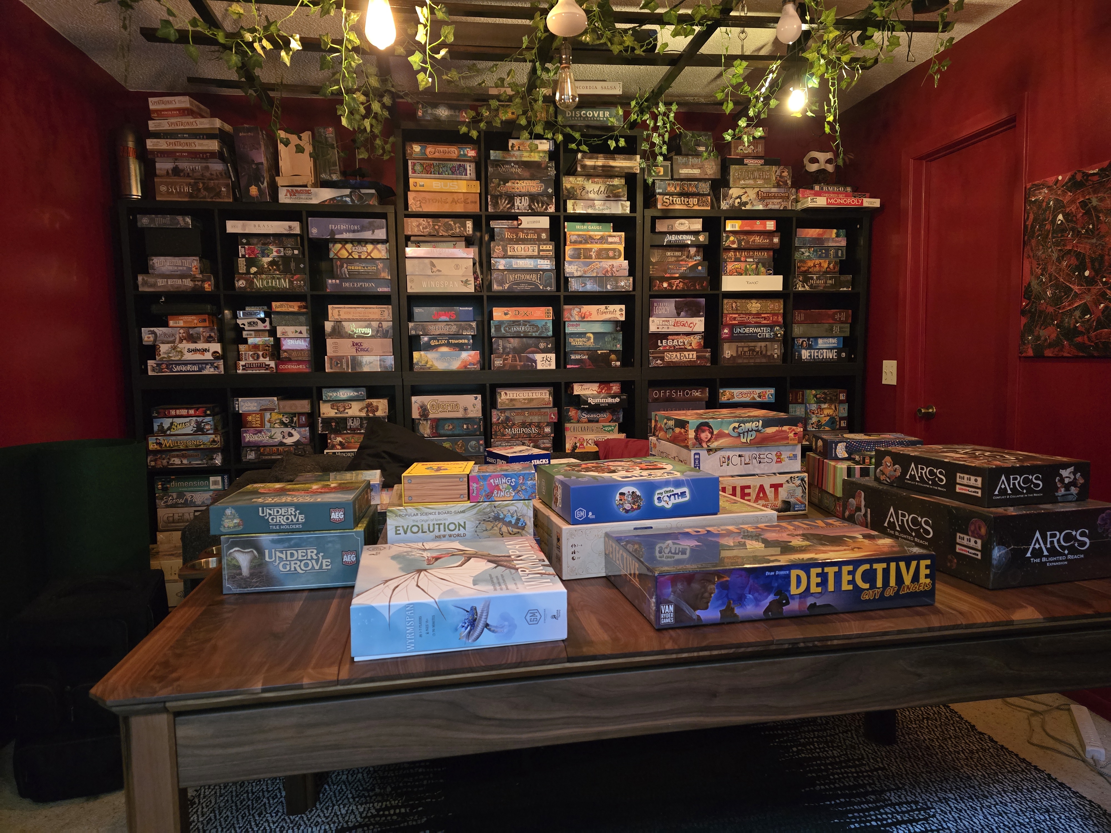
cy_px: 416
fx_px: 738
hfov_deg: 73.9
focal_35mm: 23
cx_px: 556
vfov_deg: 58.9
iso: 1250
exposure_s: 1/30
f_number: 1.7
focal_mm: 6.3
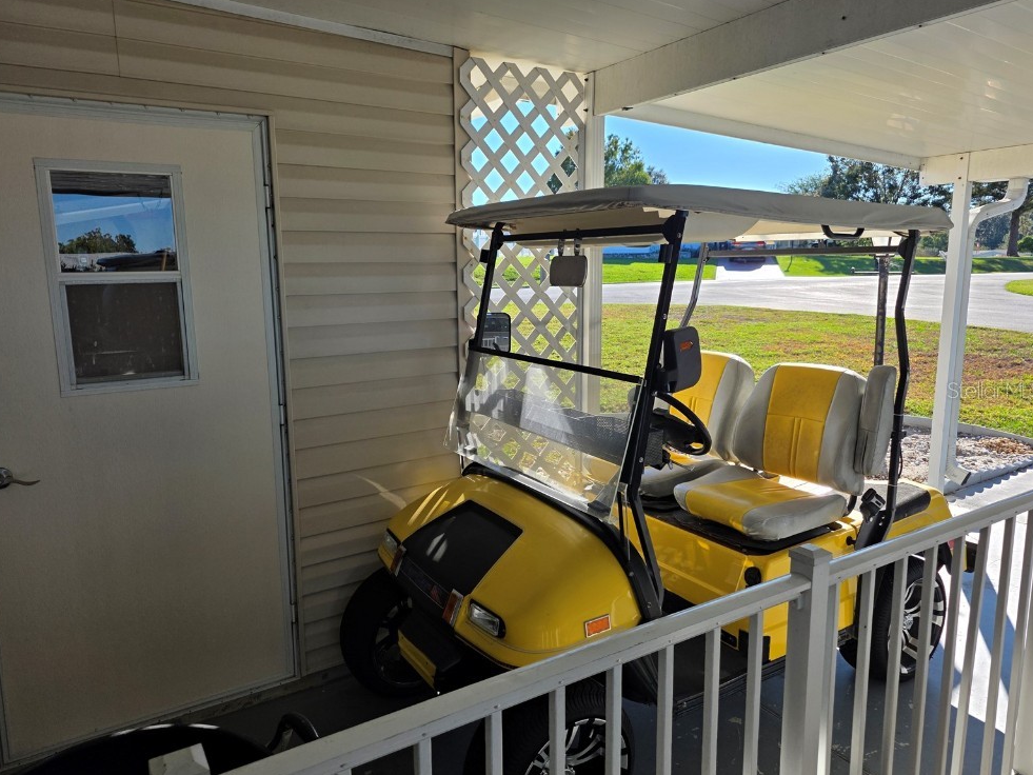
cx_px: 508
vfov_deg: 56.8
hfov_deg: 71.6
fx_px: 716
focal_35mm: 24
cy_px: 390
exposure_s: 1/4434
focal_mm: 6.25
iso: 80
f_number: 1.7
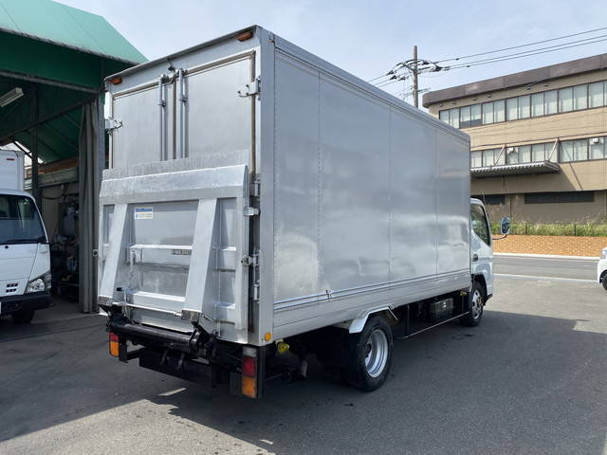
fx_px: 456
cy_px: 228
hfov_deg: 67.3
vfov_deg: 53.1
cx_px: 304
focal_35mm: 26
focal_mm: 4.25
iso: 32
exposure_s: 1/2688
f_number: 1.8
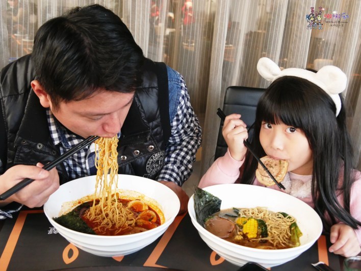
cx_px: 180
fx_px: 396
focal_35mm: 38
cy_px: 136
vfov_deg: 37.7
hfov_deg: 49.0
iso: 2500
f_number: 5
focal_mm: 19
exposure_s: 1/125
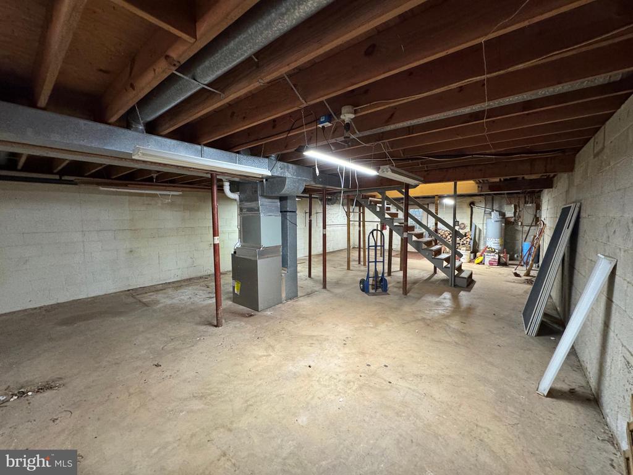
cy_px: 238
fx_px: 256
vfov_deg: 85.7
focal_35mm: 14
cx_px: 316
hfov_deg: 102.1
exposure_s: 1/60
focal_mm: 2.22
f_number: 2.2
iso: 500
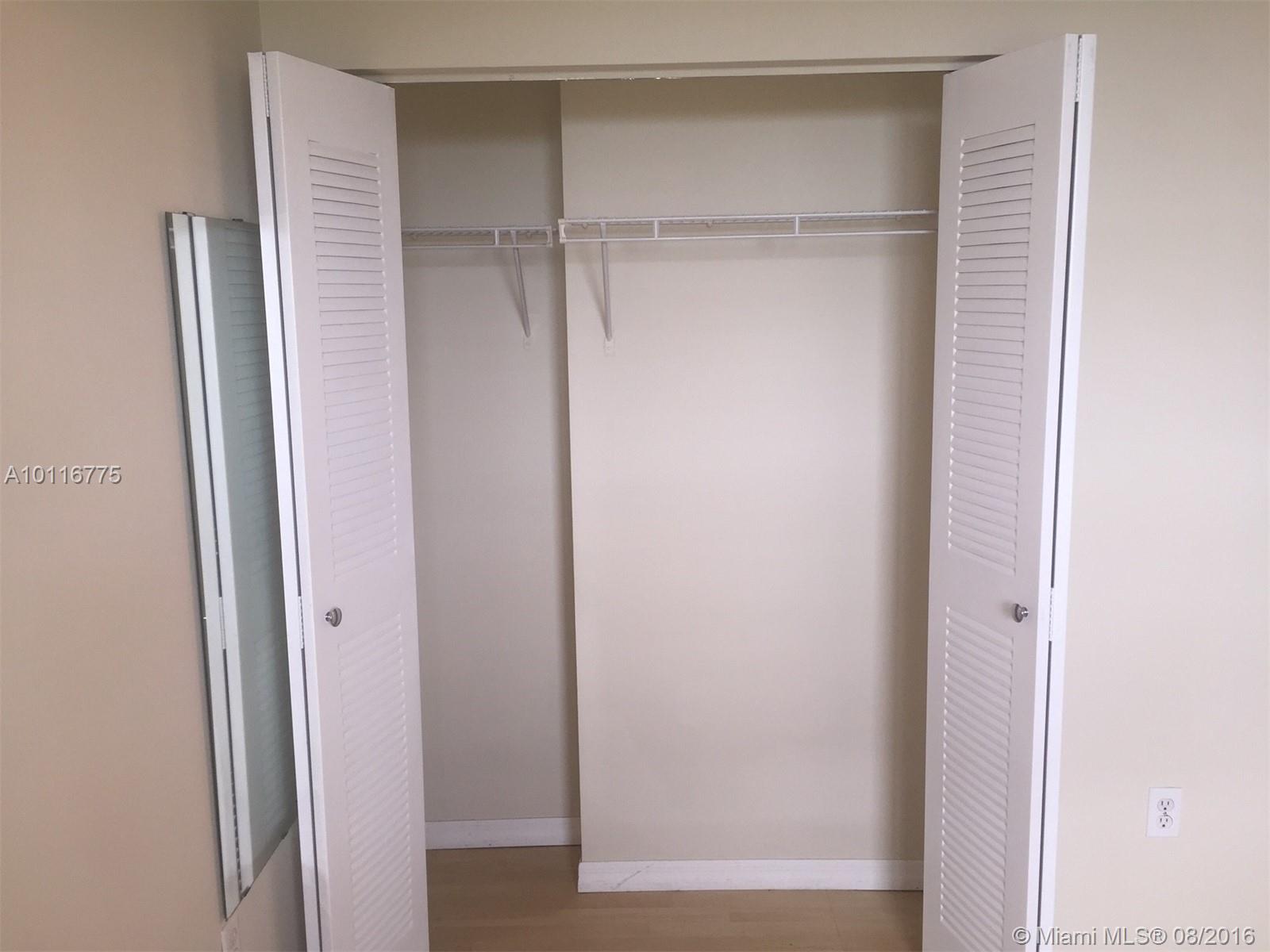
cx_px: 635
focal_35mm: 29
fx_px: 1064
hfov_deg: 61.7
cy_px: 476
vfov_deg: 48.2
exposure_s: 1/30
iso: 50
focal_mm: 4.15
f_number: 2.2
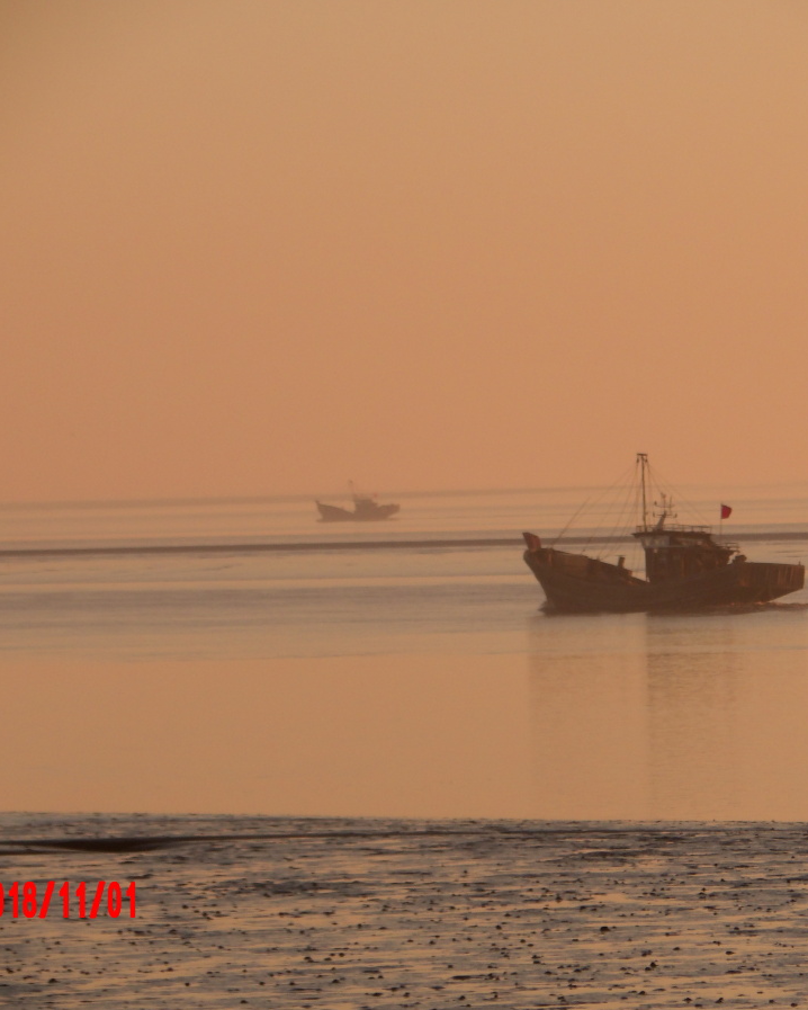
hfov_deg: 3.5
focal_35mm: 444
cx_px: 437
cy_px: 506
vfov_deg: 4.4
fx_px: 13268
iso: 100
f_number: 4.7
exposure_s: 1/386
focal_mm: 61
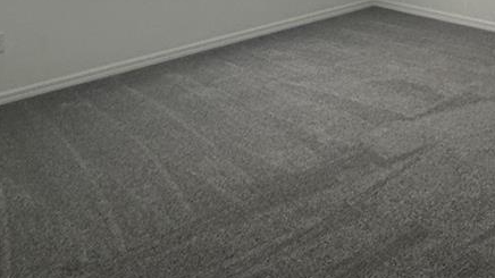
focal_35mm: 42
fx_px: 551
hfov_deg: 47.3
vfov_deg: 25.5
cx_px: 345
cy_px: -52
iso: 250
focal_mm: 2.22
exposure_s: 1/99
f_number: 2.2
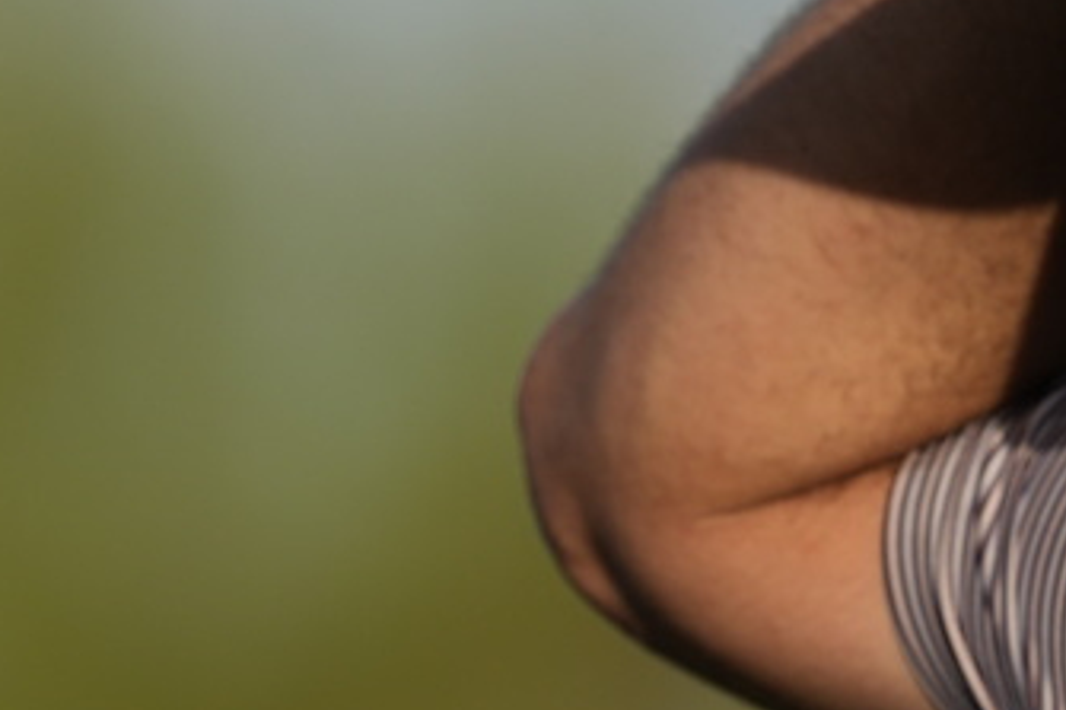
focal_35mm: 1836
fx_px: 54337
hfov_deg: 1.1
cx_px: 996
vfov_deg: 0.7
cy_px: 37
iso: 320
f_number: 6.3
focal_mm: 600
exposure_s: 1/1250
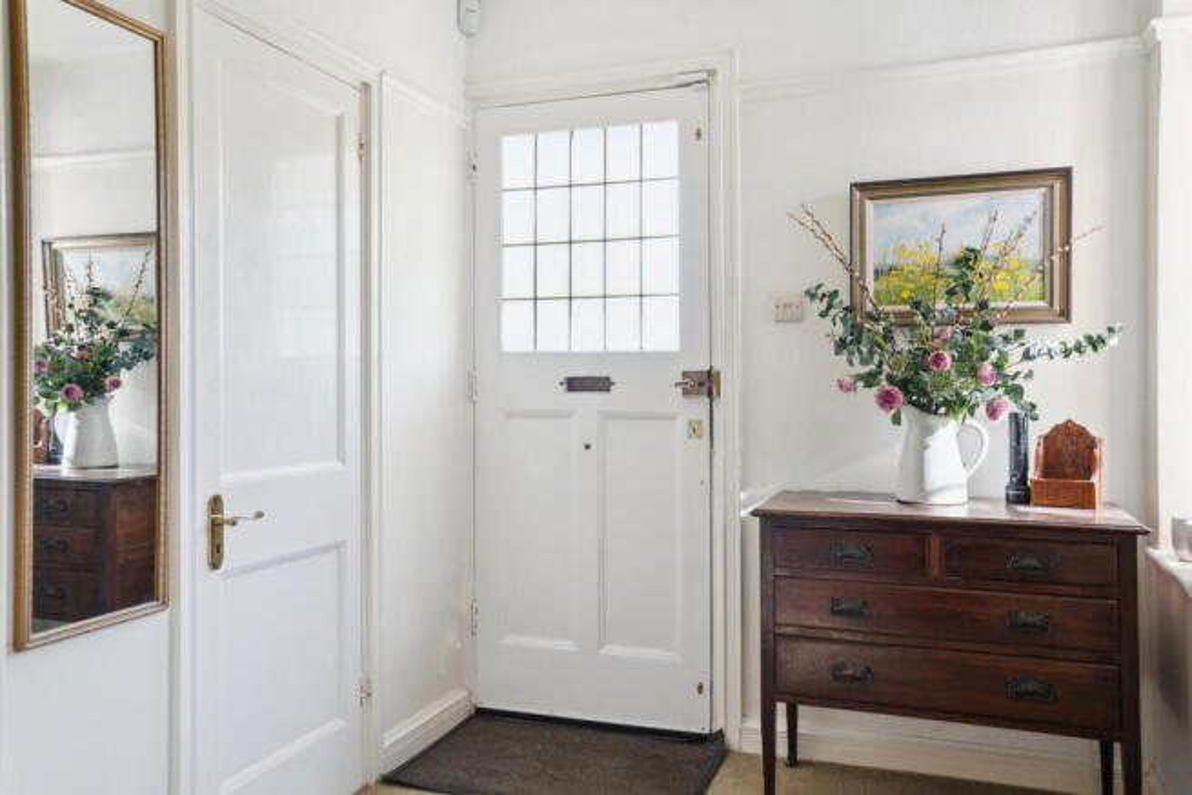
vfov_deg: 45.0
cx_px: 596
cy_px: 398
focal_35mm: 29
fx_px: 960
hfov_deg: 63.6
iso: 640
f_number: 11
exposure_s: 1/6
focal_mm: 29
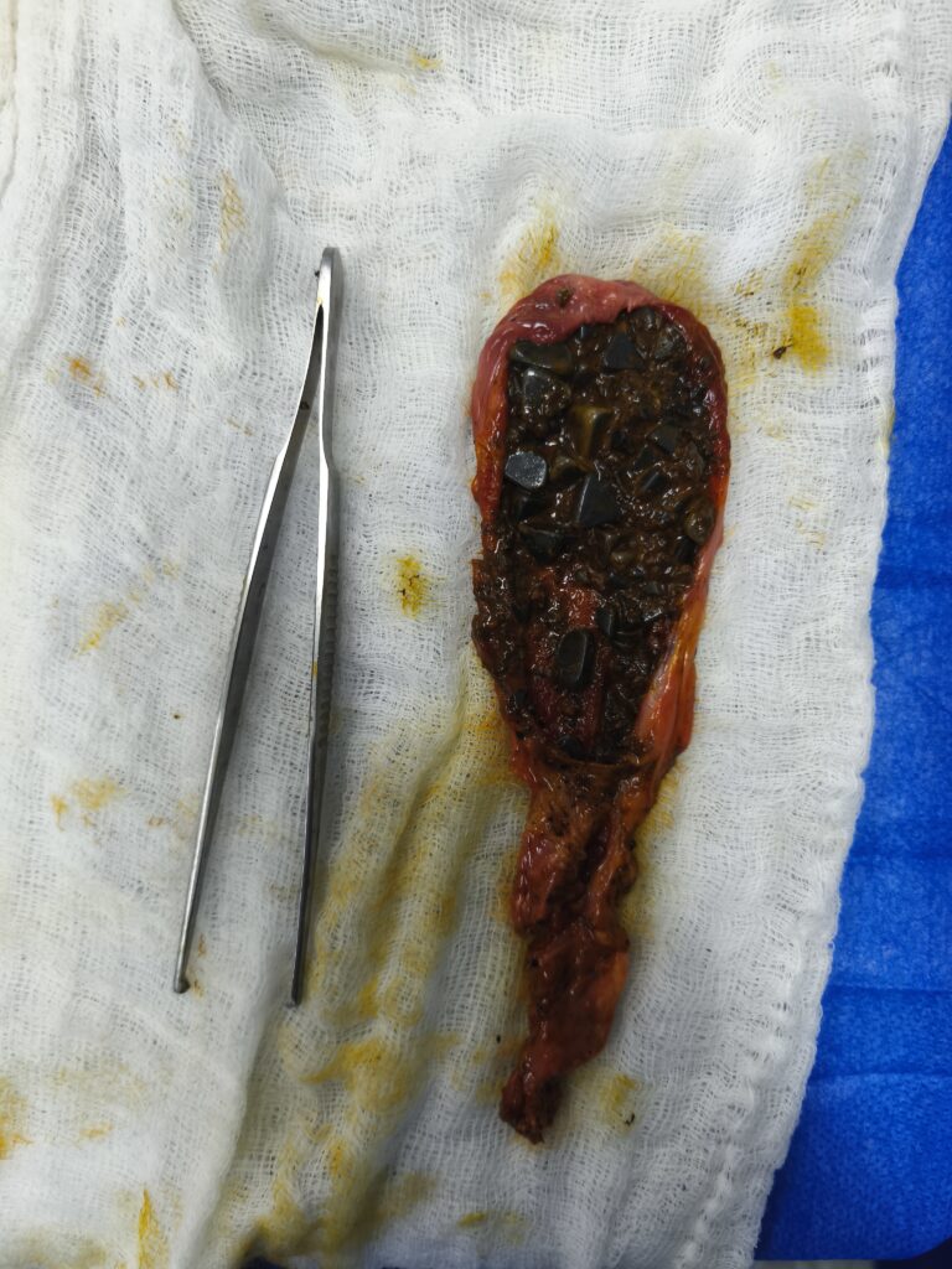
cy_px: 634
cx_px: 476
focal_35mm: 23
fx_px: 843
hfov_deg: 58.9
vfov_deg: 73.9
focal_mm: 5.35
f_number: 1.7
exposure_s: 1/60
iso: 250
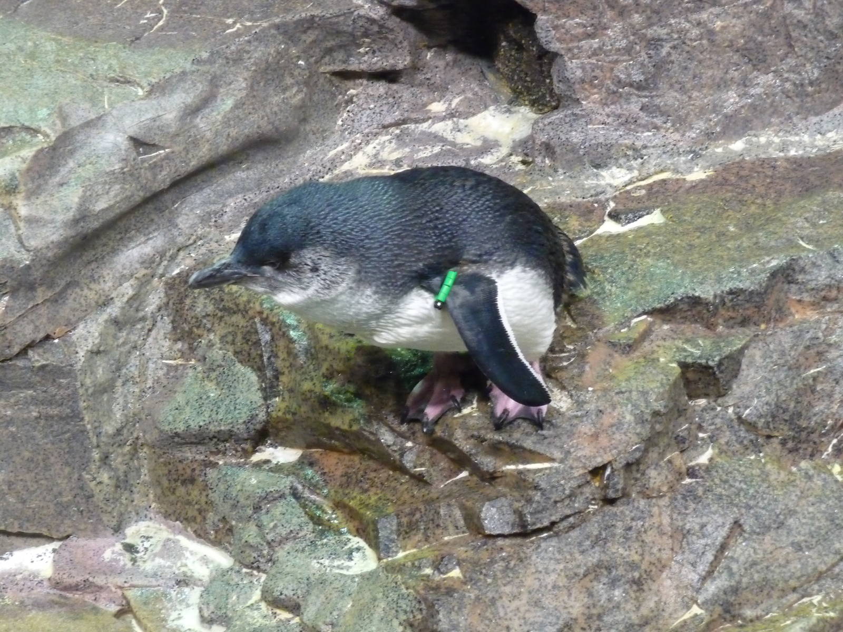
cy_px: 316
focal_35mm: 147
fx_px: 3580
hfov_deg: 13.4
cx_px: 422
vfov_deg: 10.1
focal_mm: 25.2
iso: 800
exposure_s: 1/40
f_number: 4.8
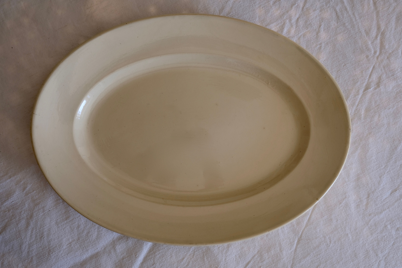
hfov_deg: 58.7
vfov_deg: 41.1
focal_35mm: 32
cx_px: 201
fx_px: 357
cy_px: 134
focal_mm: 21.4
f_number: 4
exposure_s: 1/140
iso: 200
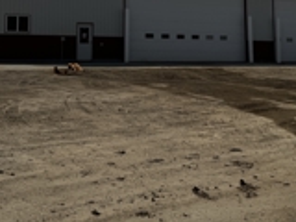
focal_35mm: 60
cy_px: 4
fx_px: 513
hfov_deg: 32.1
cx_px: 166
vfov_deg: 23.5
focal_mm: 6.76
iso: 80
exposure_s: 1/10417
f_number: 1.78
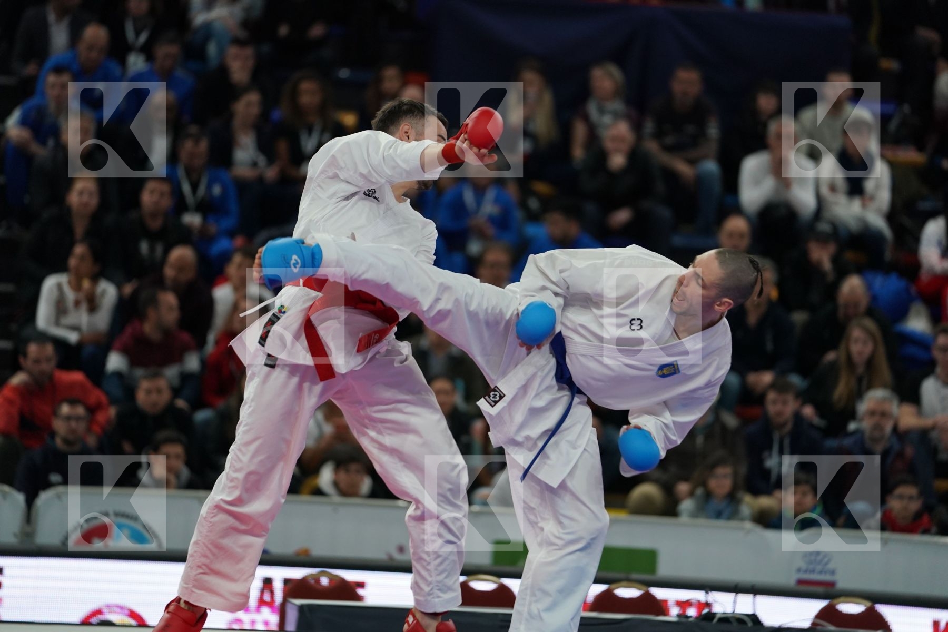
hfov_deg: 10.3
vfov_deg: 6.9
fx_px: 5266
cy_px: 316
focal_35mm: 200
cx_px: 474
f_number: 2.8
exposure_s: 1/1000
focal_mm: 200
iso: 1600
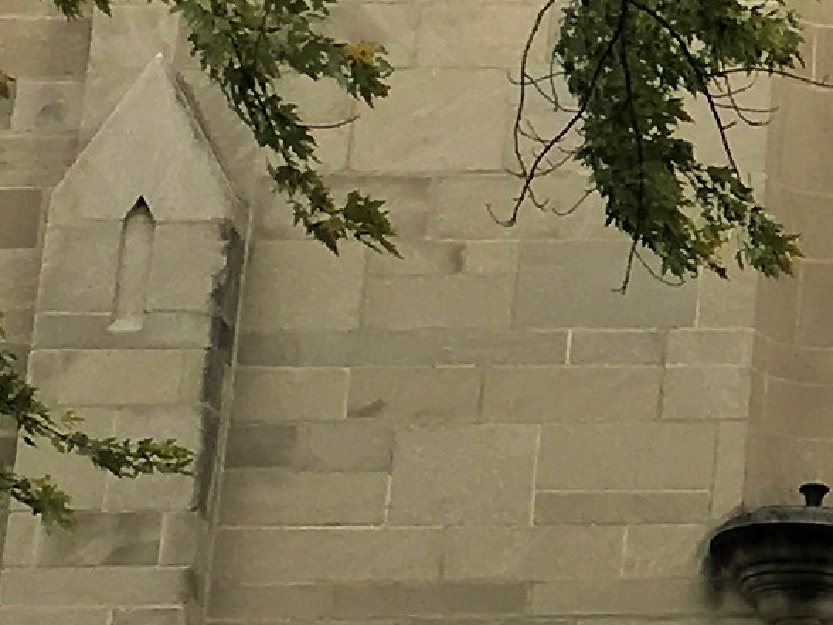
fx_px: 4789
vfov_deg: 7.5
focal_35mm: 199
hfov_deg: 9.2
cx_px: 1762
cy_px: 221
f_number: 2.2
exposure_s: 1/437
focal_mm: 4.15
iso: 25
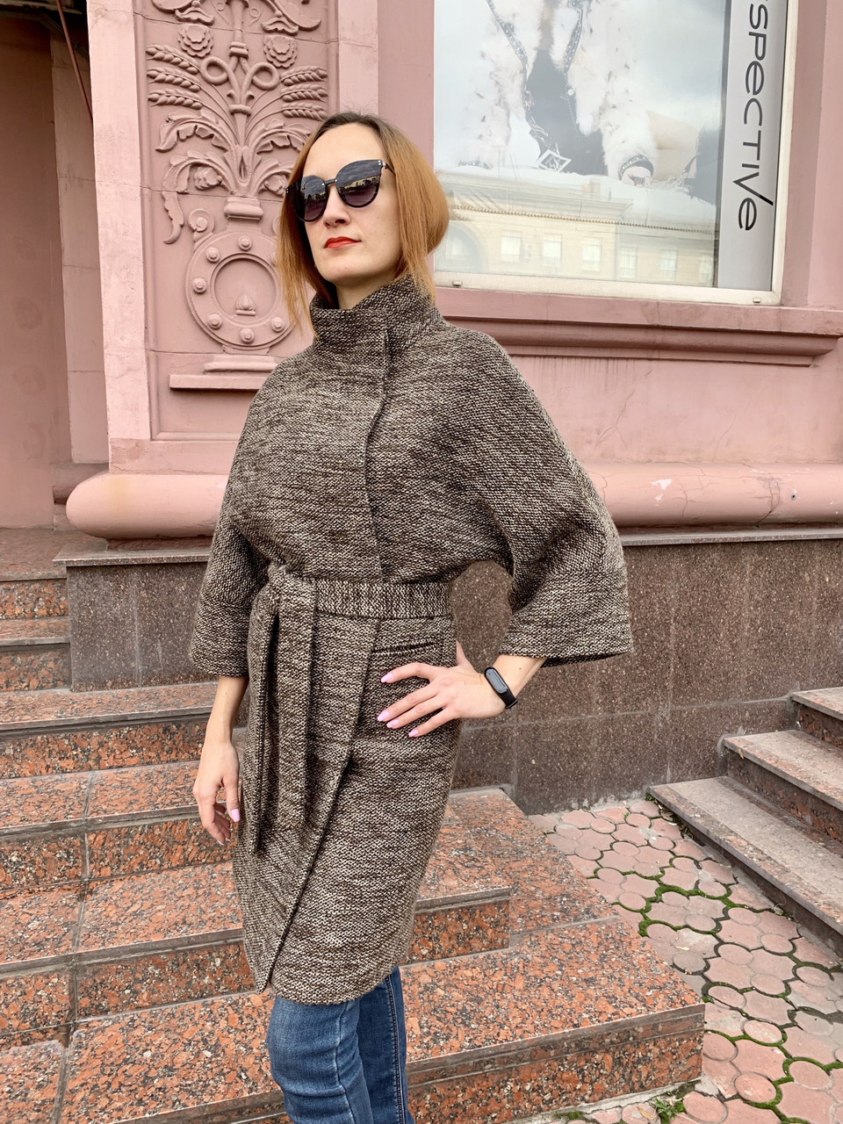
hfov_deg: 53.1
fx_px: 844
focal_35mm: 26
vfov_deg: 67.3
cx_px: 422
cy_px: 562
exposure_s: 1/160
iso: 25
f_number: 1.8
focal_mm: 4.25
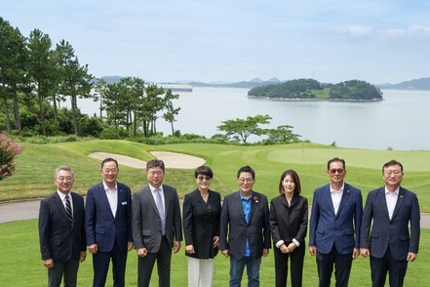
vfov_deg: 27.4
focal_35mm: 49
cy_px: 179
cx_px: 220
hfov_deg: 40.3
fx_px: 585
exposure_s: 1/200
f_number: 9
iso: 125
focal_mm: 36
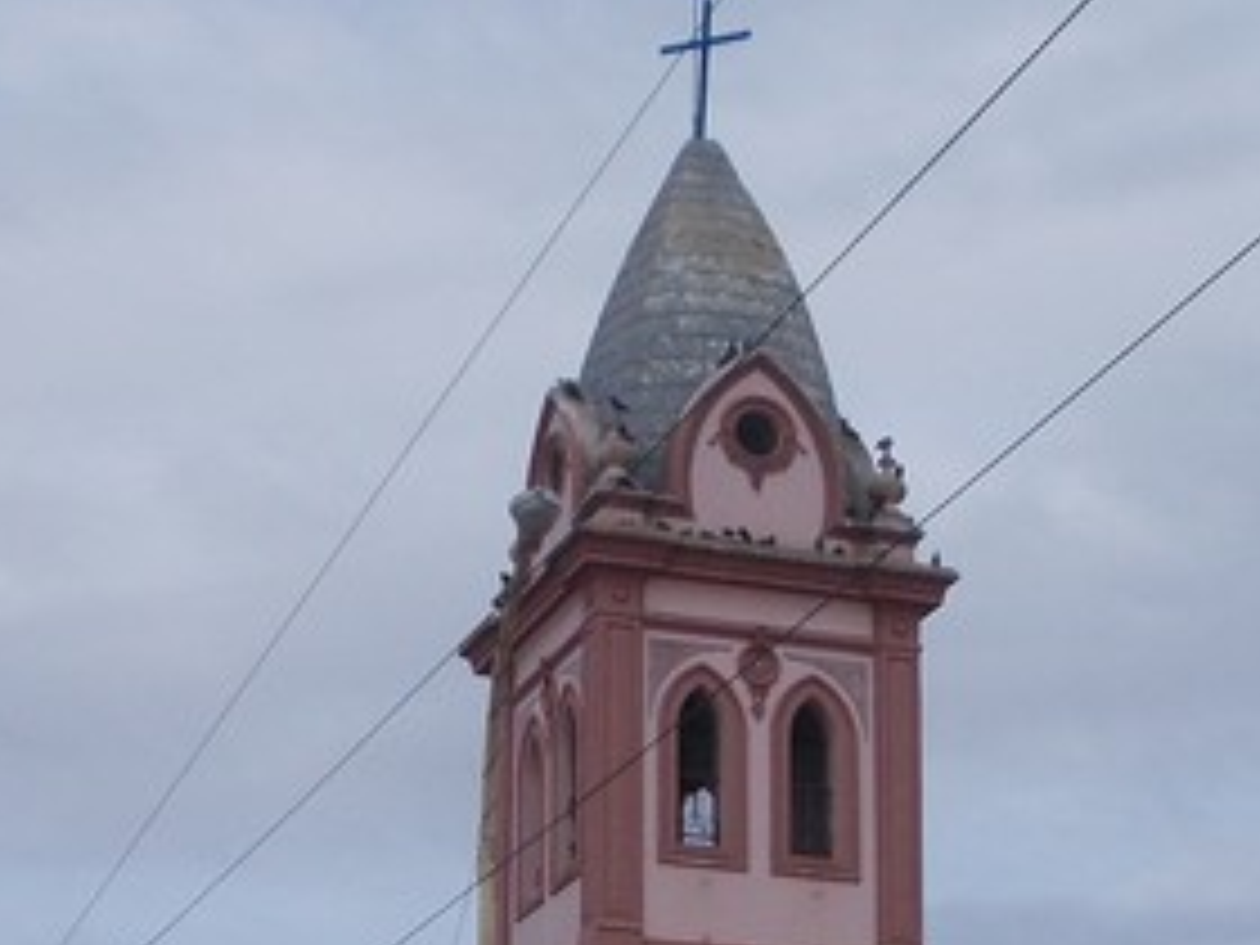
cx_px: 536
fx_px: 3786
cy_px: 1134
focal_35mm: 104
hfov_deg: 18.9
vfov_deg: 13.8
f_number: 6.2
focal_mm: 5.3
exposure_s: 1/500
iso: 80
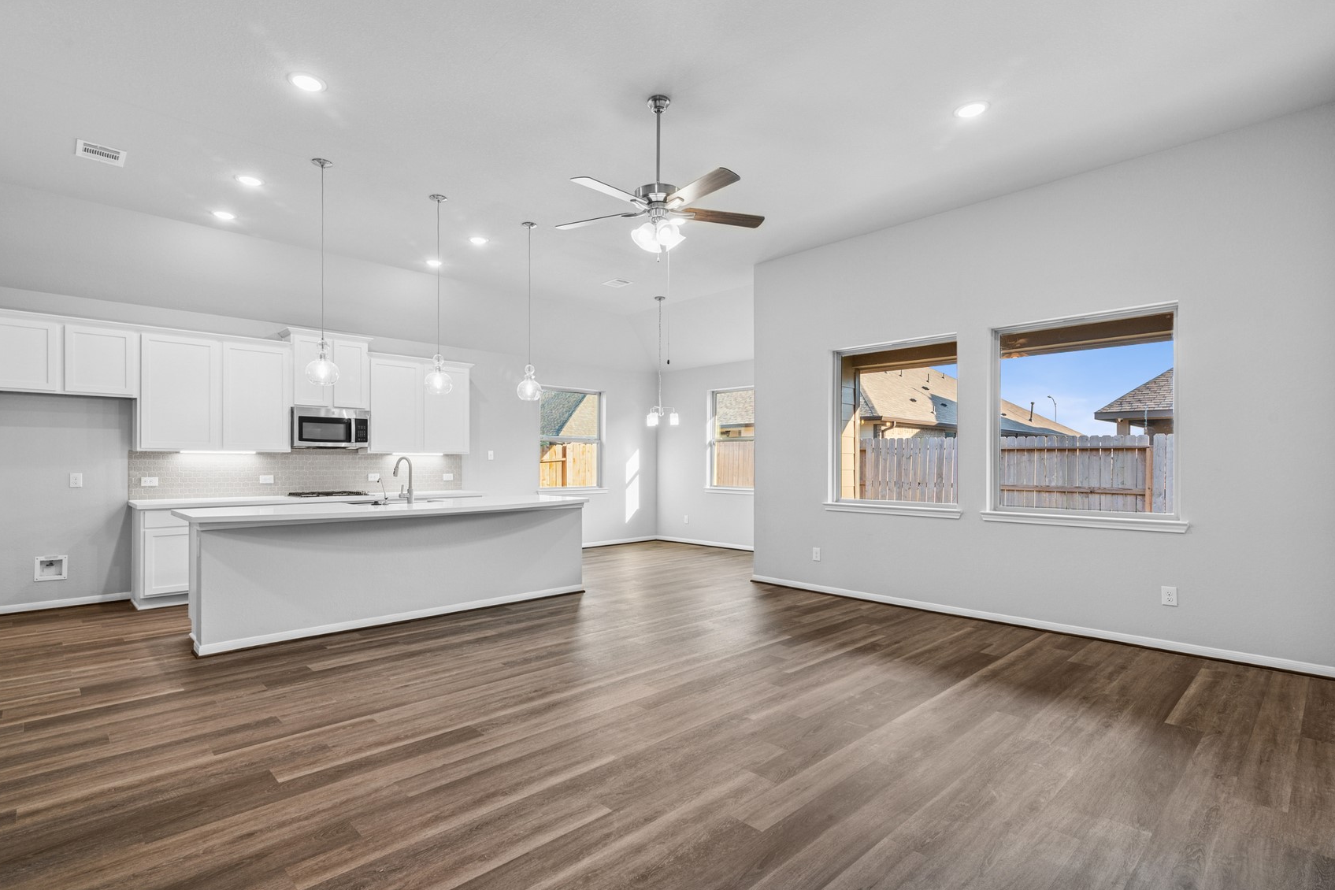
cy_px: 458
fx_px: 630
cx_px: 647
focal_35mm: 17
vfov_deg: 70.4
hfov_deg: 93.3
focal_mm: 16
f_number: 9
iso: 100
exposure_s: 1/5
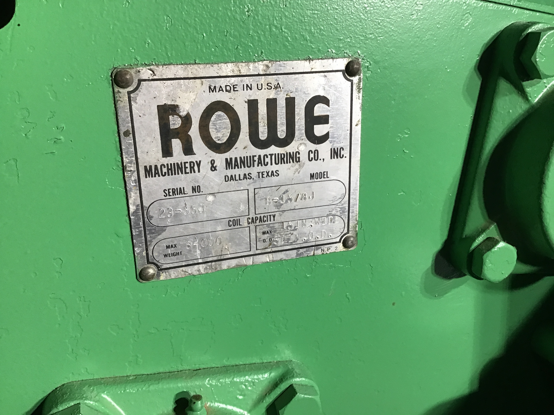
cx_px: 277
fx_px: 496
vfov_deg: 45.4
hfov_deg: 58.4
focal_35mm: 31
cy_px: 208
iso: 80
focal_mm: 3.3
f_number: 2.4
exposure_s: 1/30
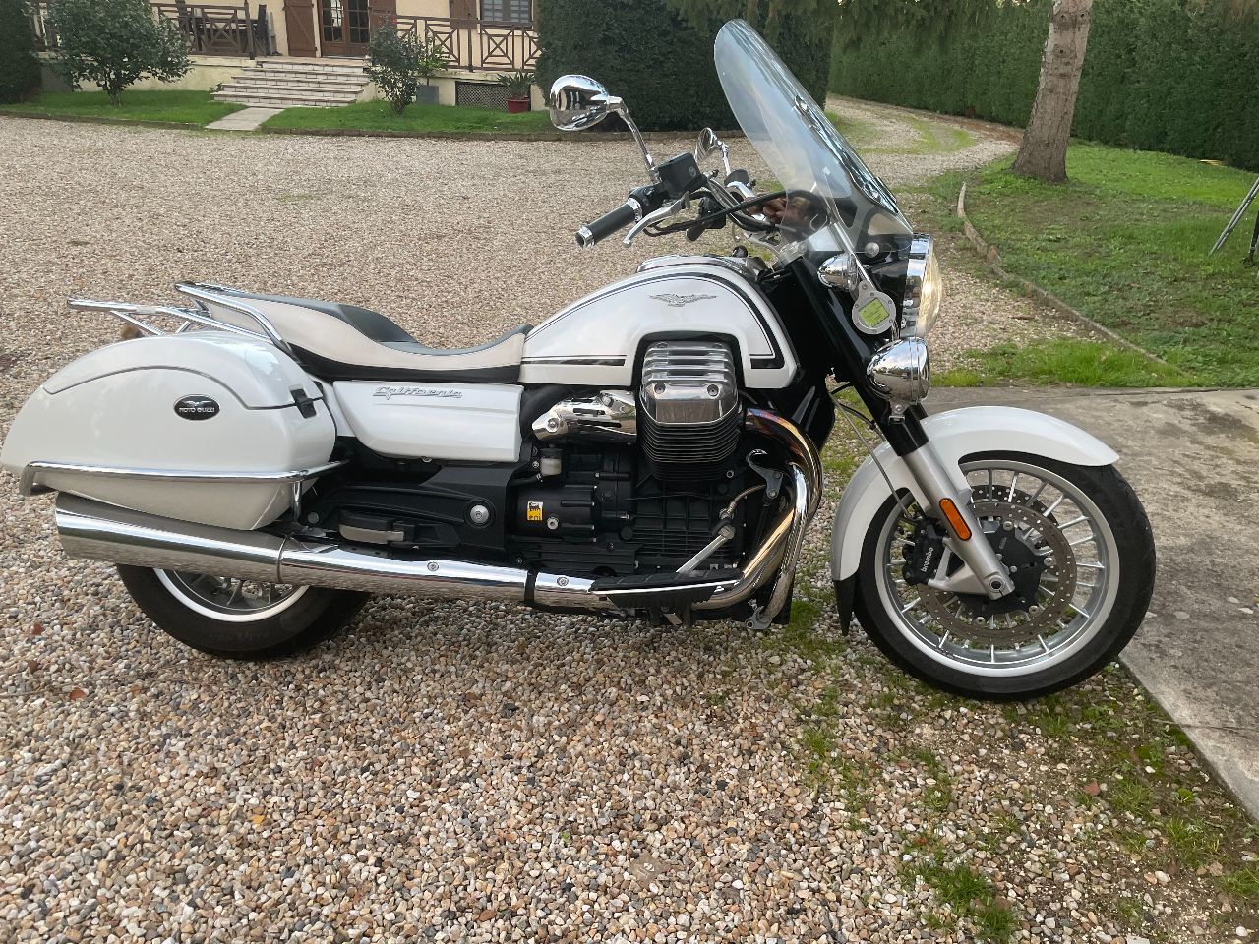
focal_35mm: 26
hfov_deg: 67.3
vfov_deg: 53.1
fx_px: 946
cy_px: 472
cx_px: 630
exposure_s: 1/121
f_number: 1.6
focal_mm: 4.2
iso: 100
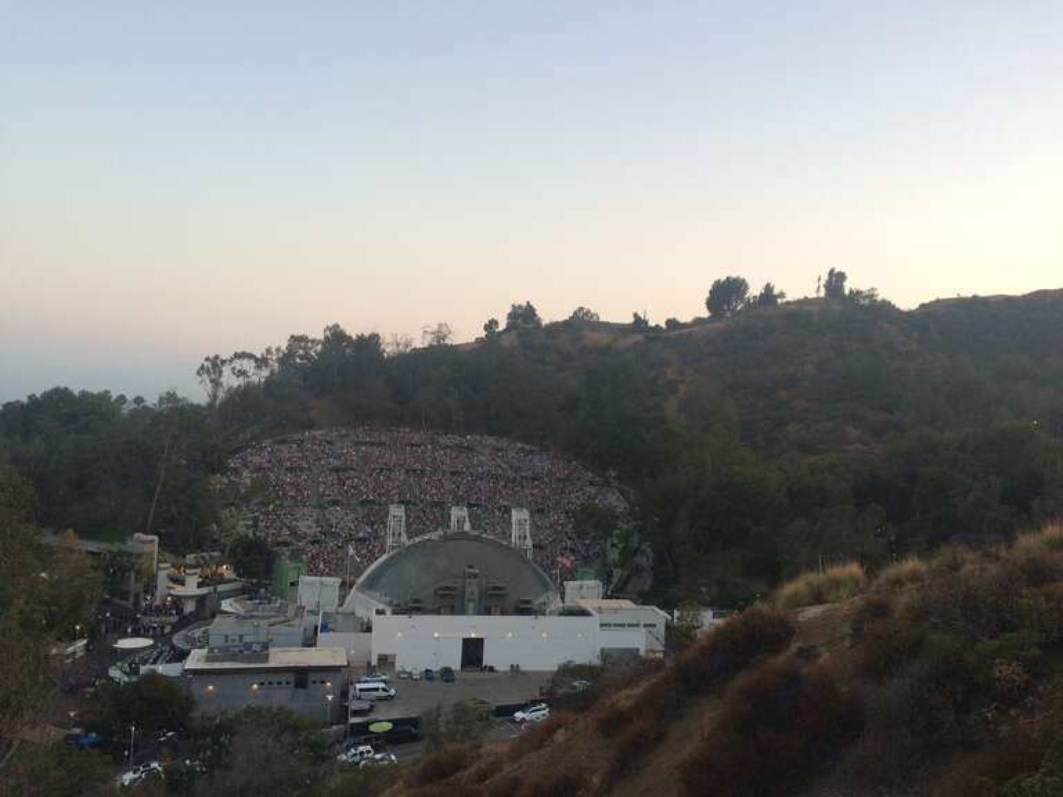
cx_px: 532
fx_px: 891
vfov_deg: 48.2
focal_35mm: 29
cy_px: 398
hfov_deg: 61.7
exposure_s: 1/120
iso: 50
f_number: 2.2
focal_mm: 4.15
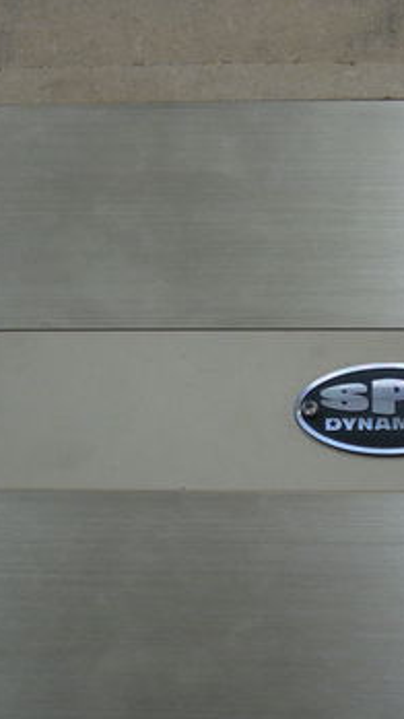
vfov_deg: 30.1
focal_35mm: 70
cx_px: 383
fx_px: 1335
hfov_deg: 16.9
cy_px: 412
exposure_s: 1/45
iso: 100
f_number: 3
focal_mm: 6.3
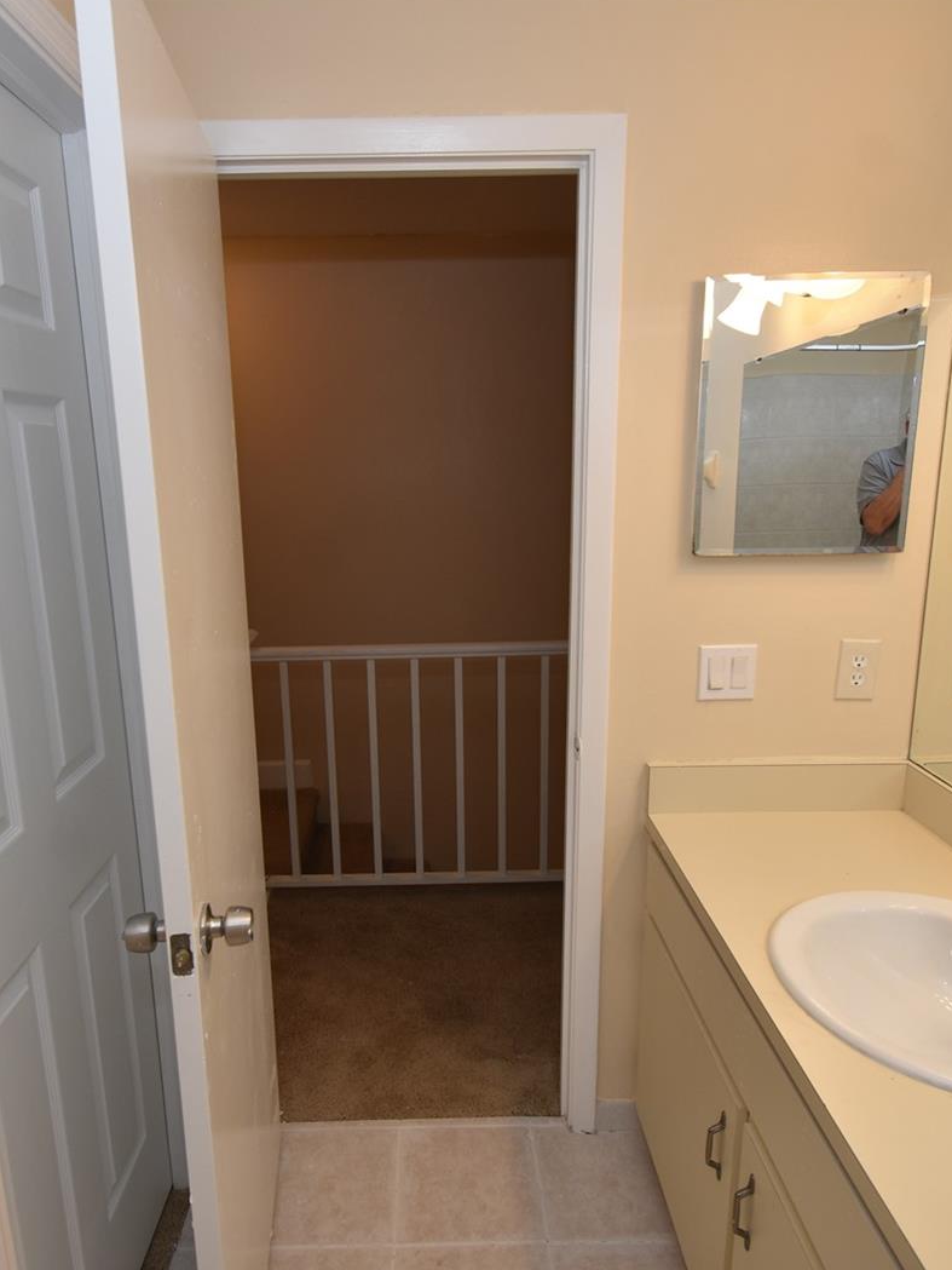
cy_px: 637
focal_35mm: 22
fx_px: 807
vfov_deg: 76.4
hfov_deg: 60.9
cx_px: 425
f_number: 4.5
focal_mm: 10
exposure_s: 1/80
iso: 200
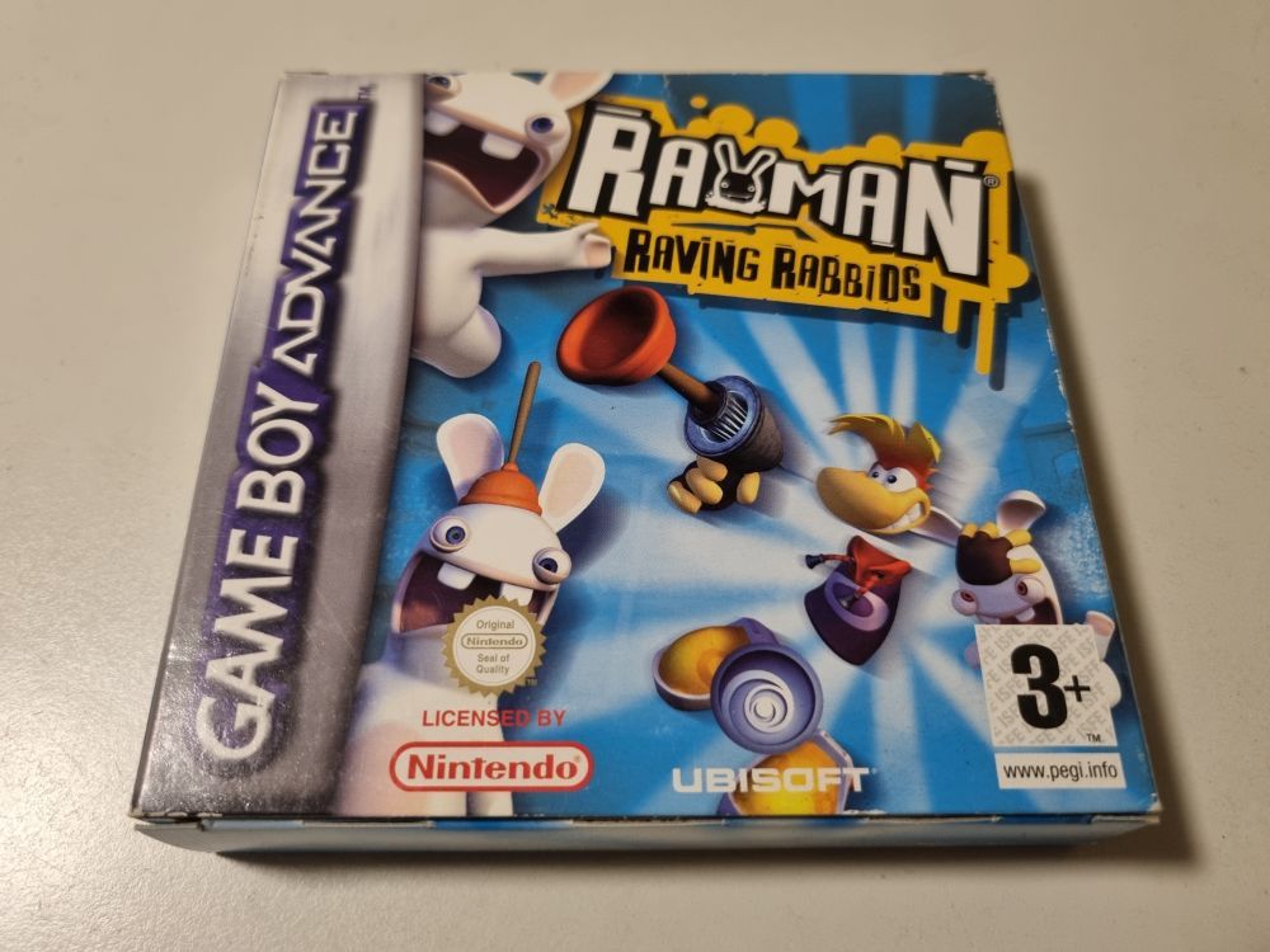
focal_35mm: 26
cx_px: 635
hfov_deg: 67.3
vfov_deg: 53.1
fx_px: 954
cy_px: 476
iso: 320
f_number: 1.8
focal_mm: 5.4
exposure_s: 1/50
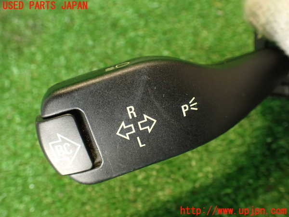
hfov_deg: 60.0
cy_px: 108
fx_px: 250
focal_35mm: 30
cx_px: 144
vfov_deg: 46.8
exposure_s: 1/30
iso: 320
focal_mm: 5.4
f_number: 2.3
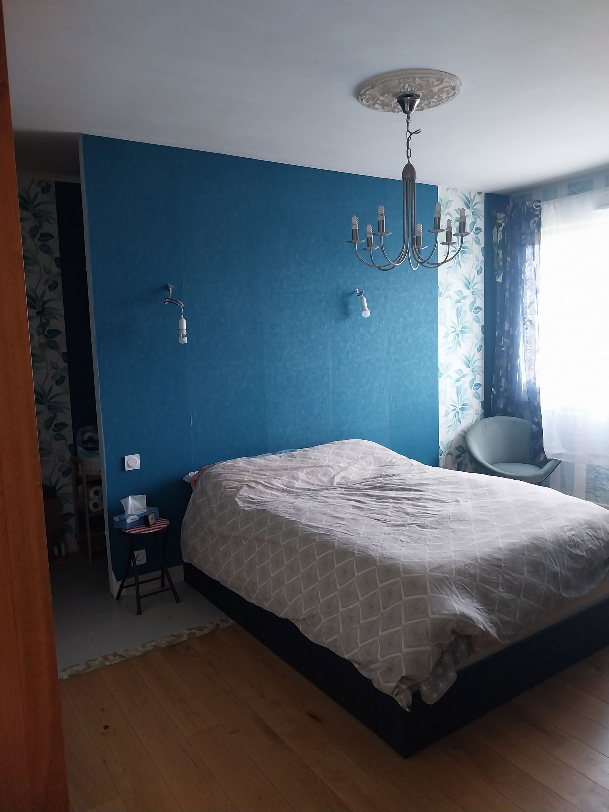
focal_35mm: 26
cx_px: 304
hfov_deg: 53.1
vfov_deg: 67.3
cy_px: 406
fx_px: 610
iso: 200
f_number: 1.8
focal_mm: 4
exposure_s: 1/50
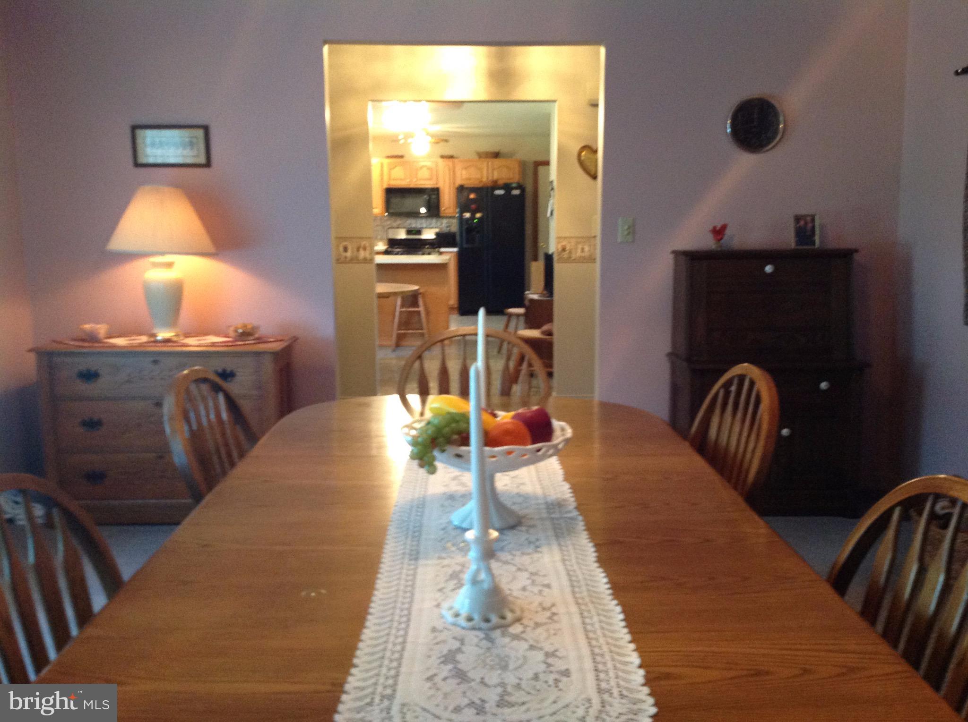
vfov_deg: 40.6
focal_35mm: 35
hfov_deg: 52.7
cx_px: 484
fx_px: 977
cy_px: 361
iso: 250
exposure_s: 1/15
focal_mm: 4.28
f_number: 2.4
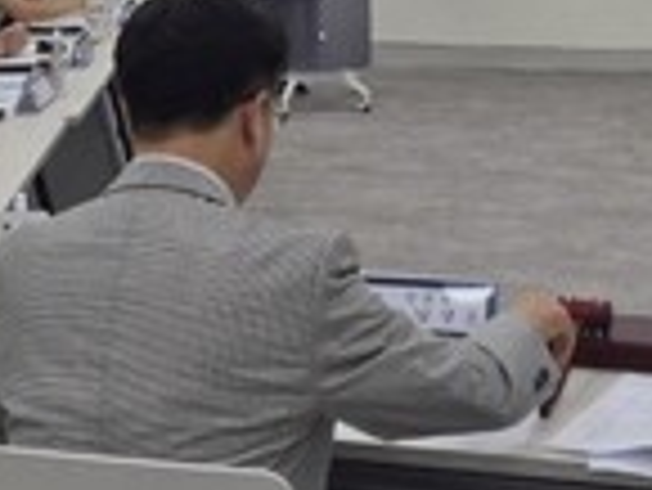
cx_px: 328
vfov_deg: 14.8
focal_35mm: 95
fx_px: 1791
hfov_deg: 20.6
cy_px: -162
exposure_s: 1/244
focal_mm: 5.4
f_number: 1.8
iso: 32
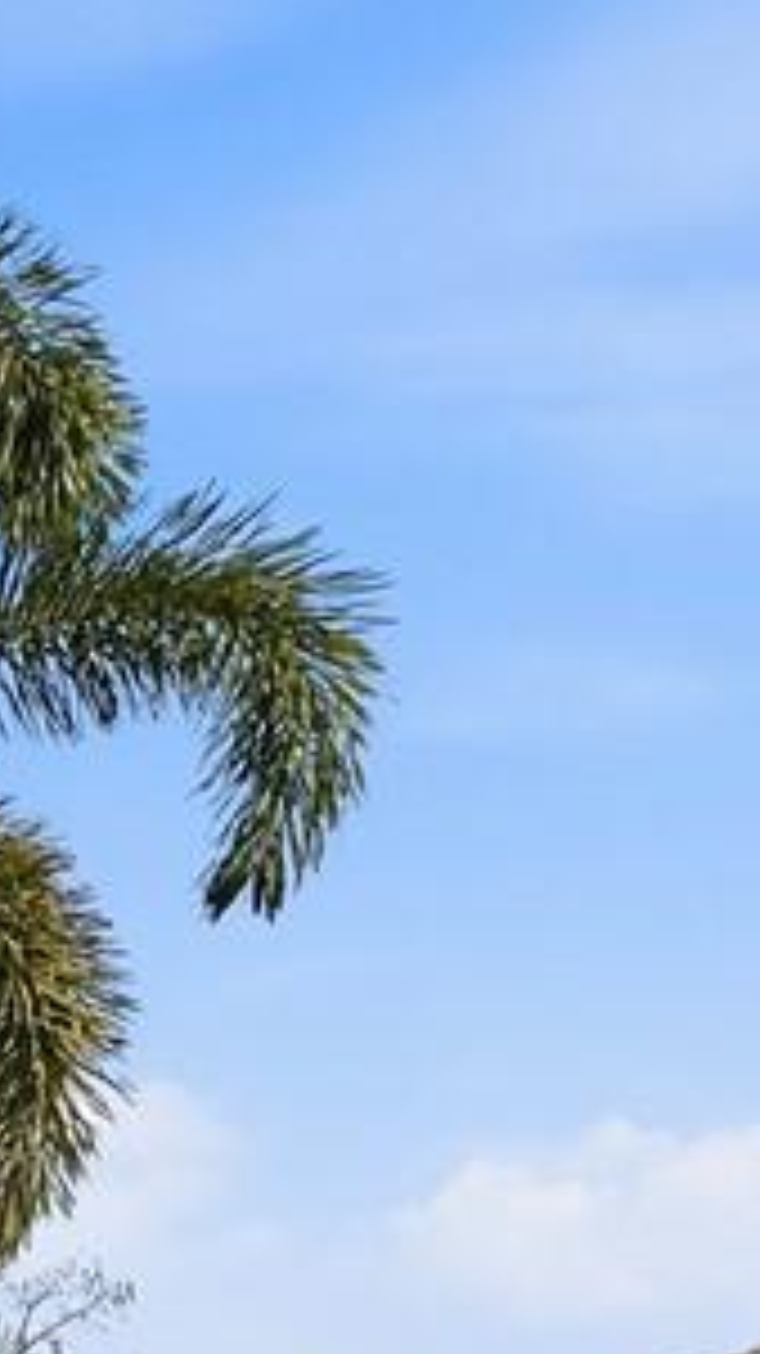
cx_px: -1363
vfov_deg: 22.4
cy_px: 1556
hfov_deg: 10.5
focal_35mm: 89
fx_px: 3193
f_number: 1.7
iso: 140
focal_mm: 6.7
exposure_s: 1/5000
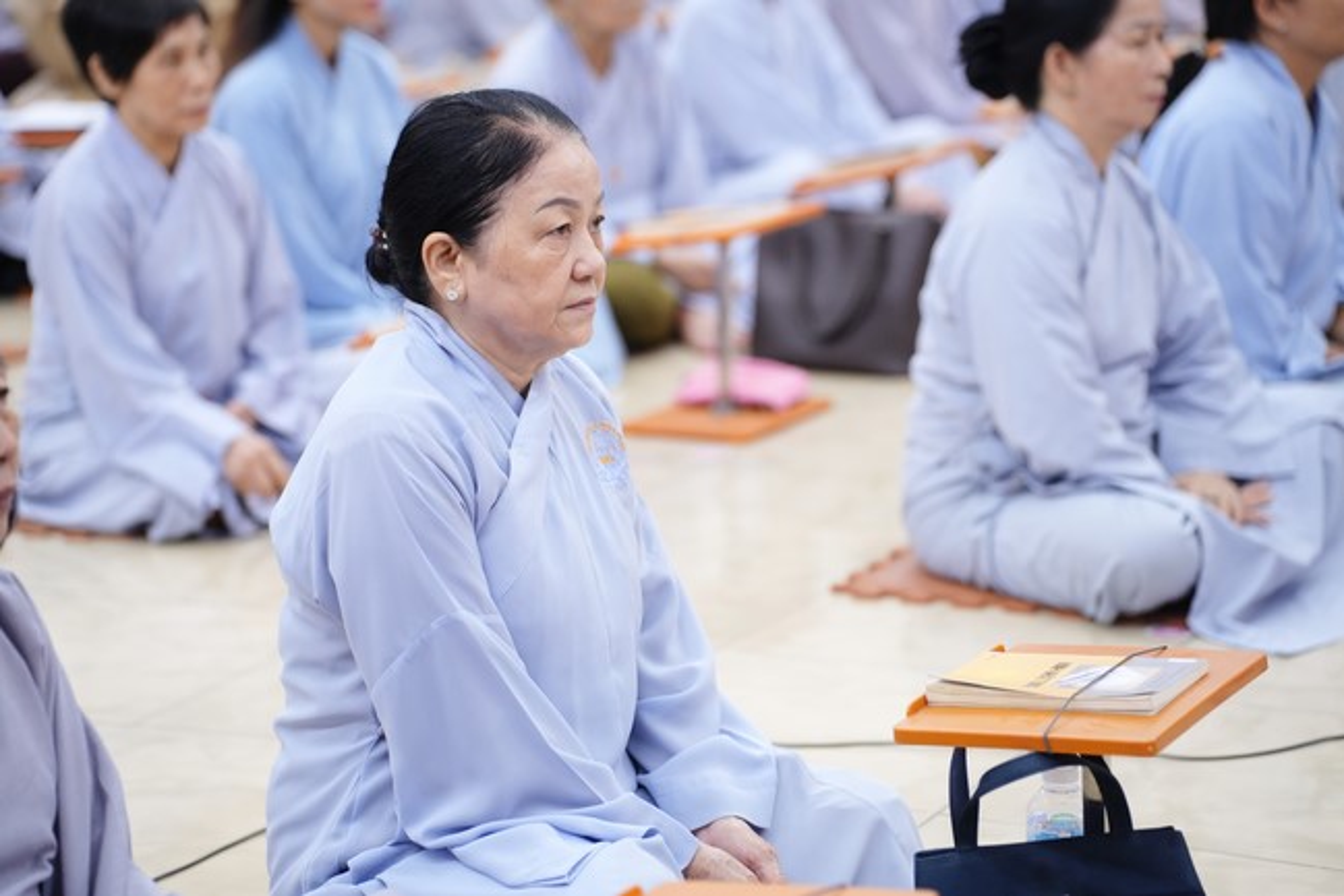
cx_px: 672
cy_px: 448
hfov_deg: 19.5
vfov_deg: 13.0
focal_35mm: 105
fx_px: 3921
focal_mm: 105
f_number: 2.8
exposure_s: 1/80
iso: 2500
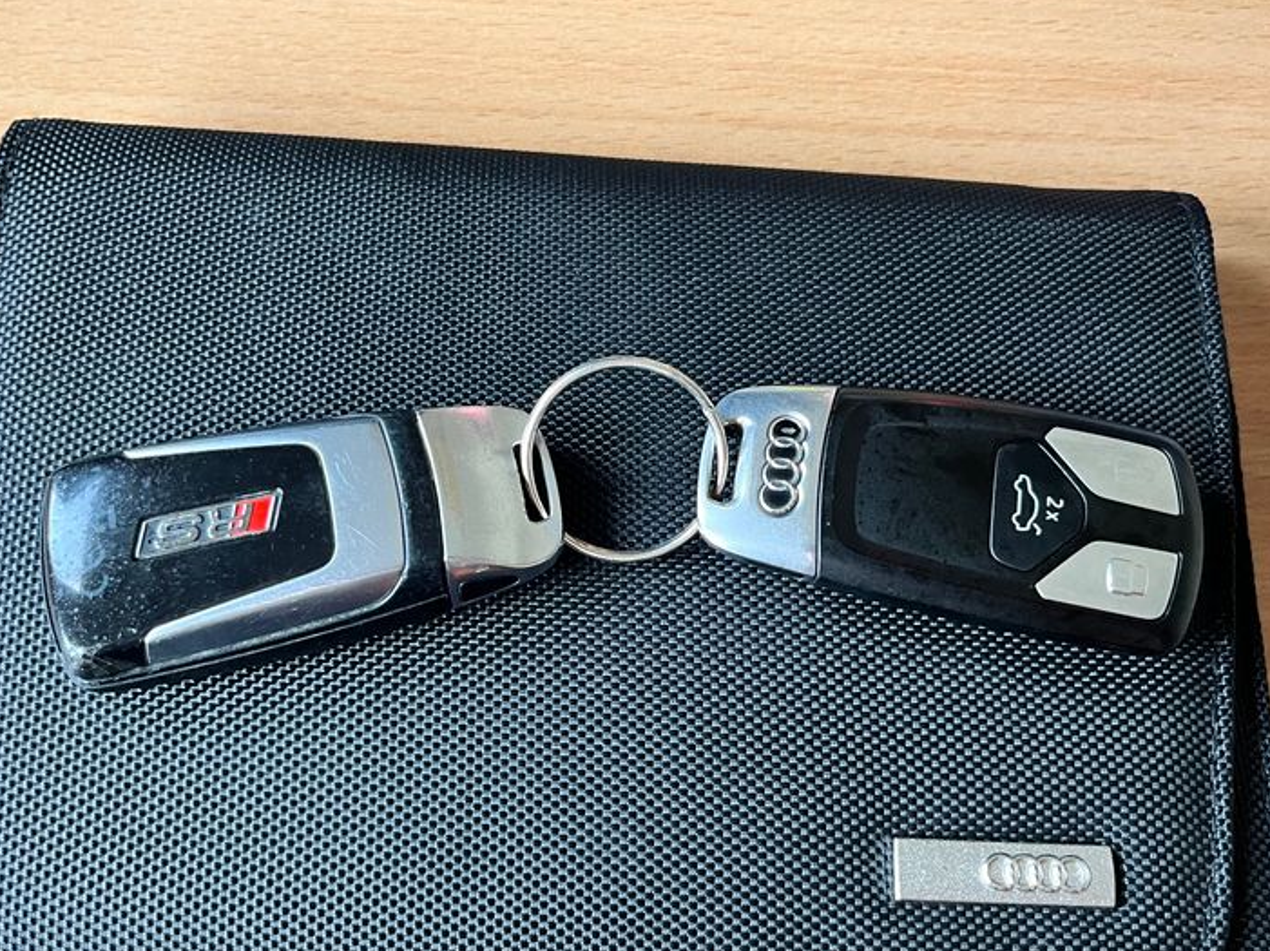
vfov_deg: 37.5
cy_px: 569
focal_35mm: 38
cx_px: 641
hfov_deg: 49.0
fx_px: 1393
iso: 125
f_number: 1.6
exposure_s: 1/68
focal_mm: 5.1
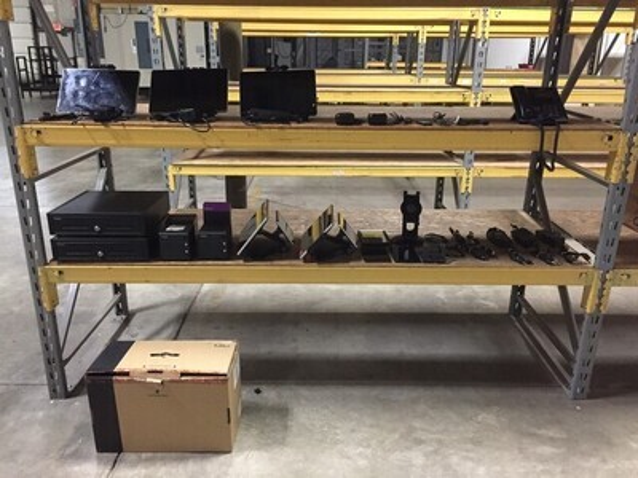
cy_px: 239
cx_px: 319
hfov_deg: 61.7
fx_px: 534
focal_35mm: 29
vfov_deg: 48.2
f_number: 2.2
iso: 250
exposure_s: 1/20
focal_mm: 4.15
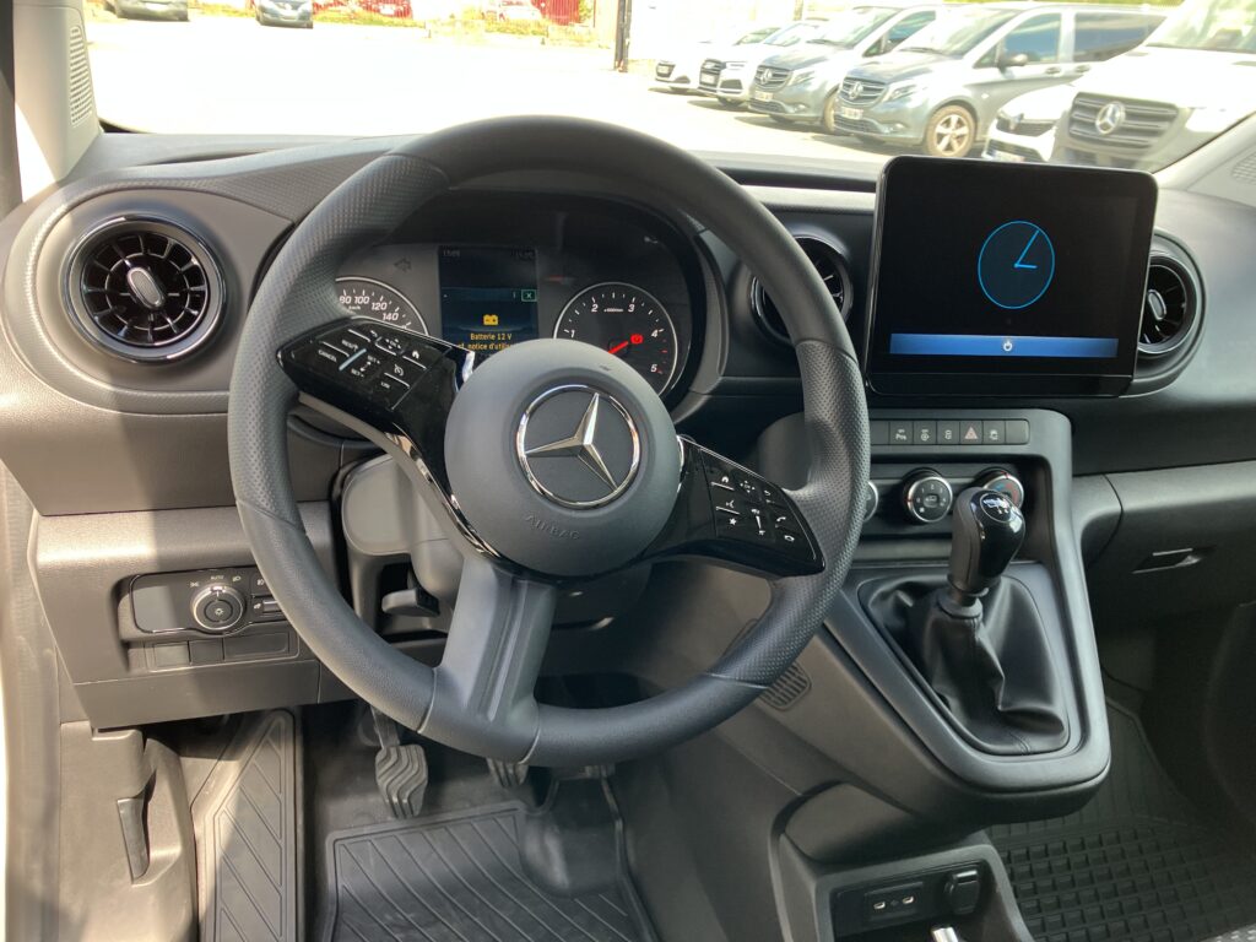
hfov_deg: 63.4
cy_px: 471
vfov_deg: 49.7
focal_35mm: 28
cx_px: 628
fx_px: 1016
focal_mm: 3.99
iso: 80
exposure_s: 1/121
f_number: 1.8
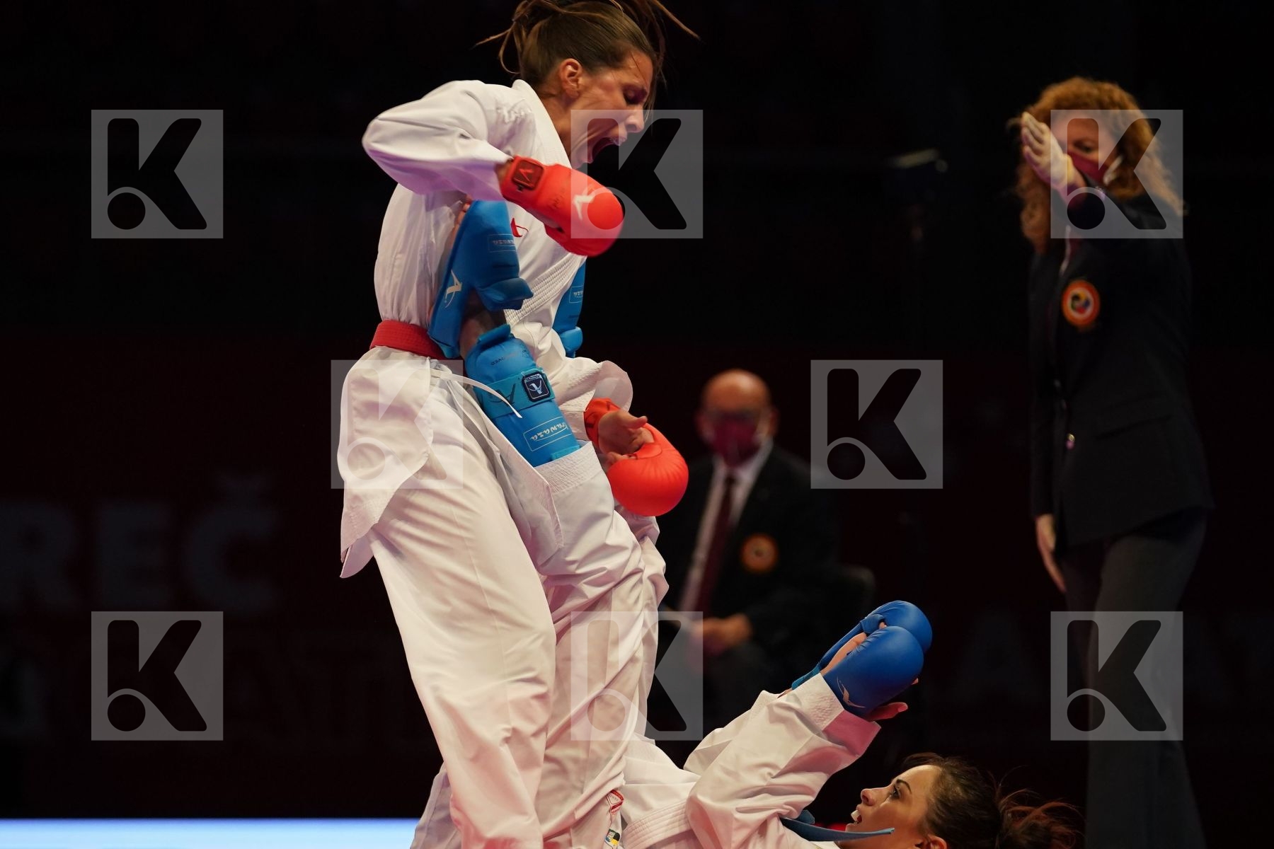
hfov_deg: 10.5
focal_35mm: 196
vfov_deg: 7.0
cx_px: 637
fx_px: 6936
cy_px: 424
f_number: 2.8
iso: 2000
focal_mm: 131
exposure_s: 1/1000
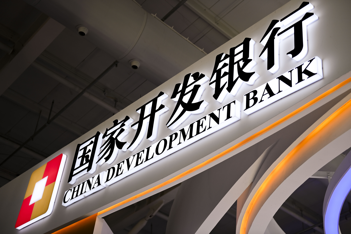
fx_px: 507
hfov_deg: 38.2
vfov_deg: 26.0
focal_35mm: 52
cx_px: 176
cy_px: 117
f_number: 2.8
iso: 280
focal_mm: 52
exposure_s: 1/800
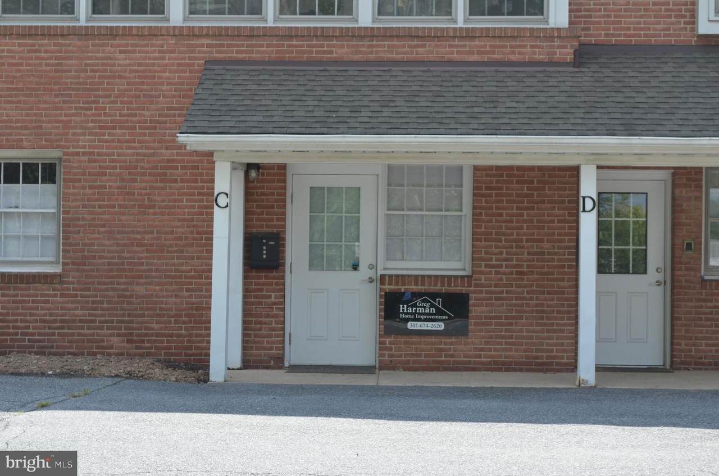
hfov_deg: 29.9
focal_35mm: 68
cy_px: 238
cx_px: 360
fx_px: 1345
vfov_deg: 20.1
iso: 200
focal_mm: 45
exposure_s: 1/200
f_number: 7.1
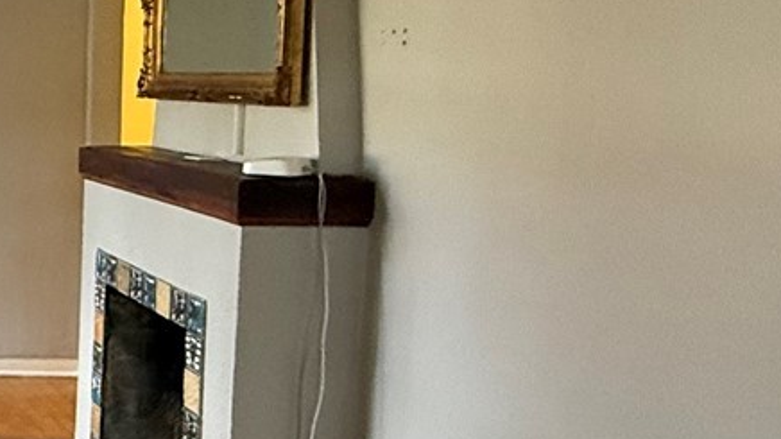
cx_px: -455
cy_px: 190
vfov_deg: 21.4
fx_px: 1159
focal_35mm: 56
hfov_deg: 25.4
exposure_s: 1/92
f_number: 2.2
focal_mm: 2.22
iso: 320
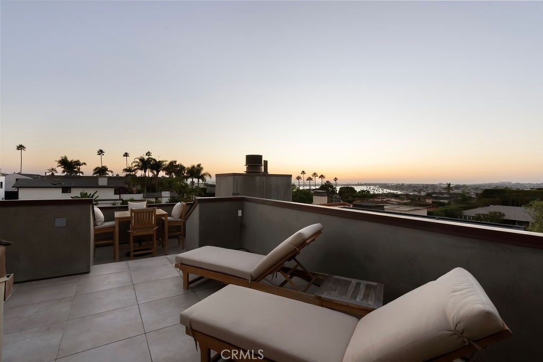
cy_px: 181
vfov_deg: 73.8
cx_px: 272
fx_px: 241
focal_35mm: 16
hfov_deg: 96.7
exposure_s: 1/15
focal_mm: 16
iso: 640
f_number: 10
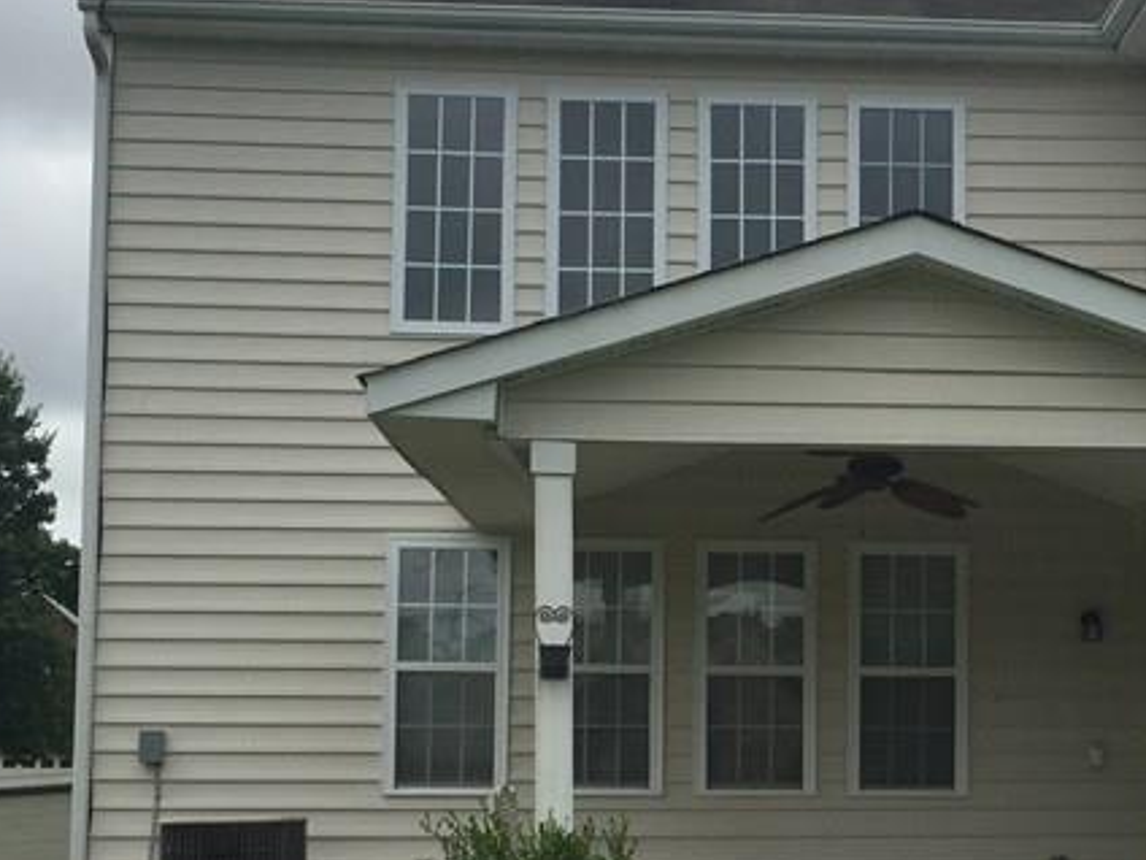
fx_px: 2317
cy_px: 552
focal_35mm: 70
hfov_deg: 27.3
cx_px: 908
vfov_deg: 21.0
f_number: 2.2
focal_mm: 4.15
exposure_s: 1/3597
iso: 32
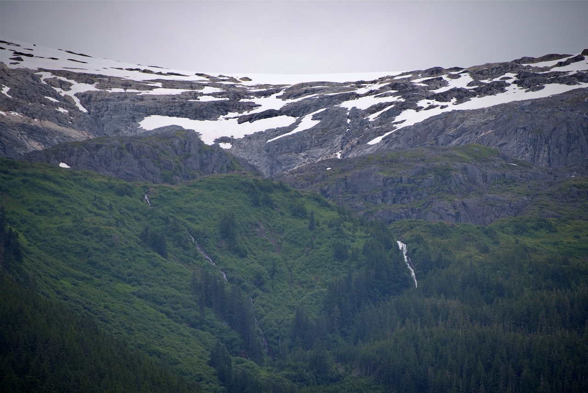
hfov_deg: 8.6
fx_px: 3921
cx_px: 294
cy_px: 196
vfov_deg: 5.7
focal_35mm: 240
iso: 200
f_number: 5.6
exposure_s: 1/500
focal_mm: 240
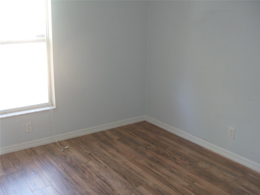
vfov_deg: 40.7
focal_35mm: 35
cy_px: 98
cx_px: 130
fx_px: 263
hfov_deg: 52.6
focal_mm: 7.8
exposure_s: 1/15
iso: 200
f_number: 2.8
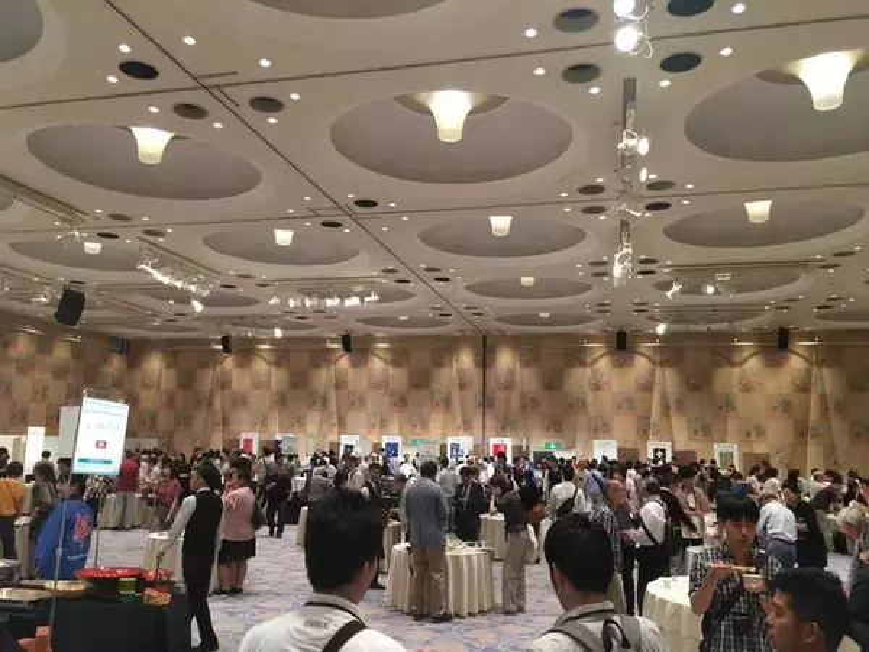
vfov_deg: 48.2
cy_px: 326
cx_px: 434
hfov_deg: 61.7
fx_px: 728
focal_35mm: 29
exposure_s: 1/15
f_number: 2.2
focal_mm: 4.15
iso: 32
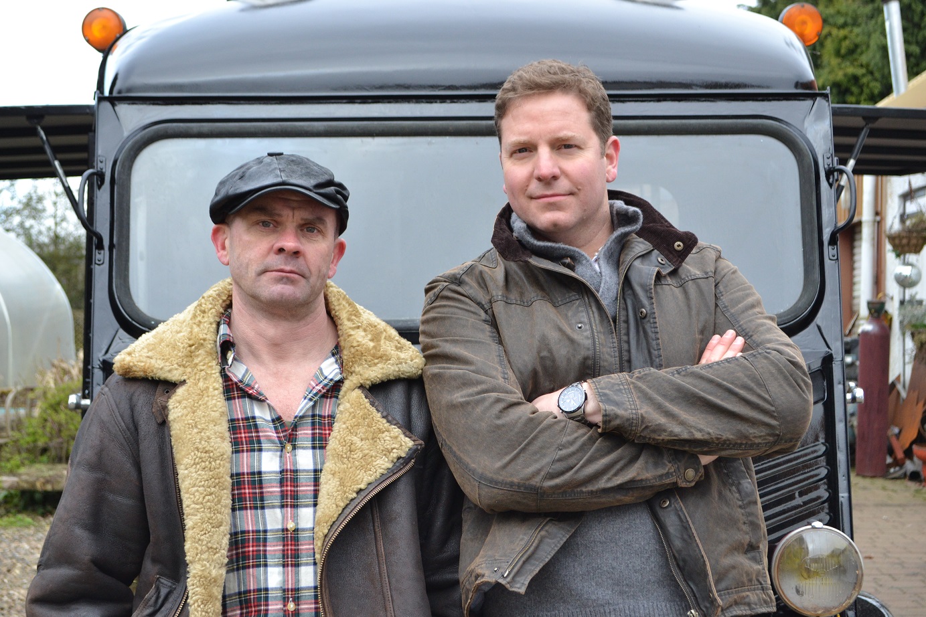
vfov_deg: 22.6
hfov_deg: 33.4
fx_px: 1543
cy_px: 308
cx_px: 463
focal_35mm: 60
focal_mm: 40
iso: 800
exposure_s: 1/640
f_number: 5.3
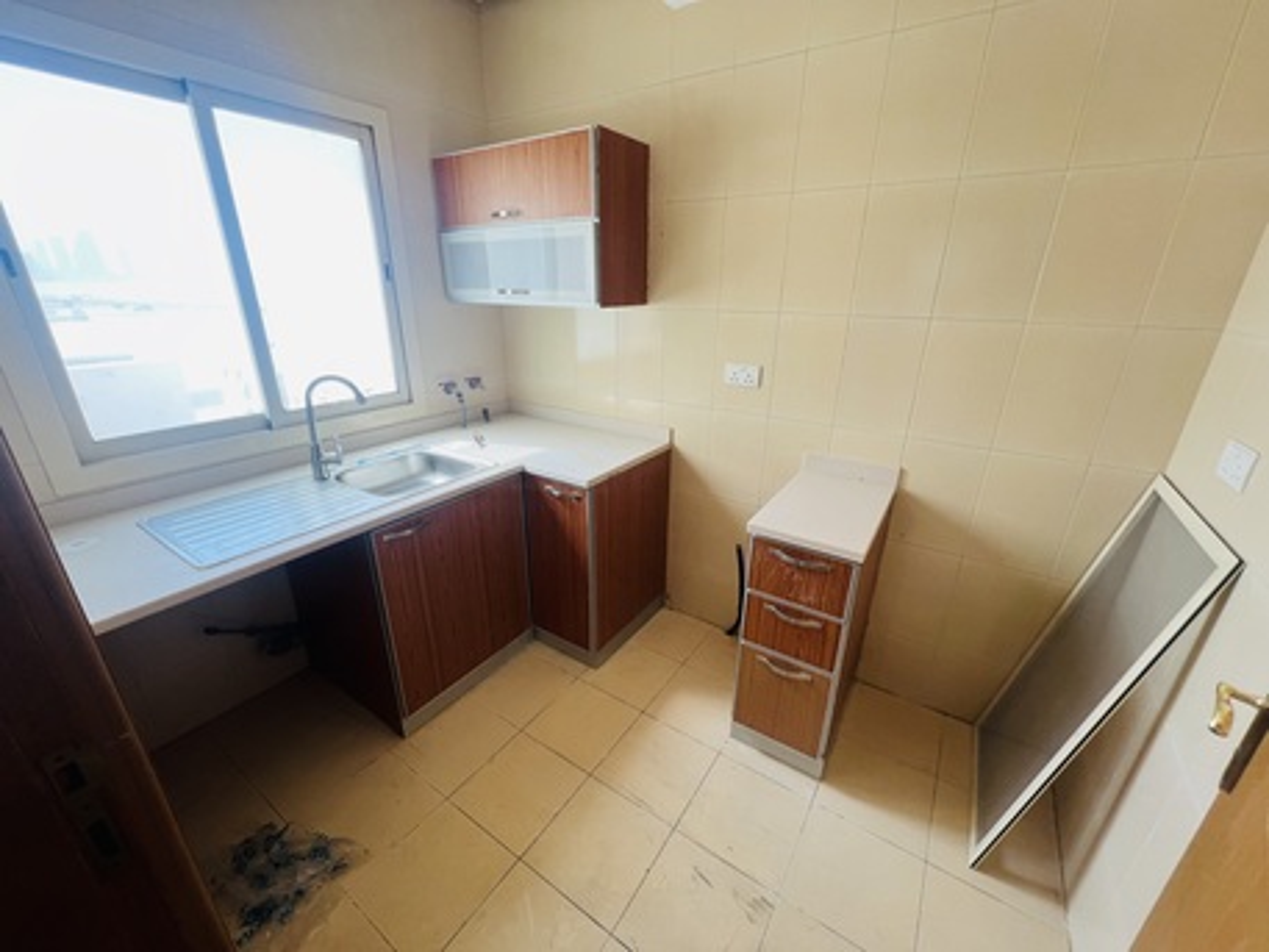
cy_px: 476
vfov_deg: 89.9
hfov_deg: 106.2
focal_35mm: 13
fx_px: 477
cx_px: 634
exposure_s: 1/99
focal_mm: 1.57
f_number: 1.8
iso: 40
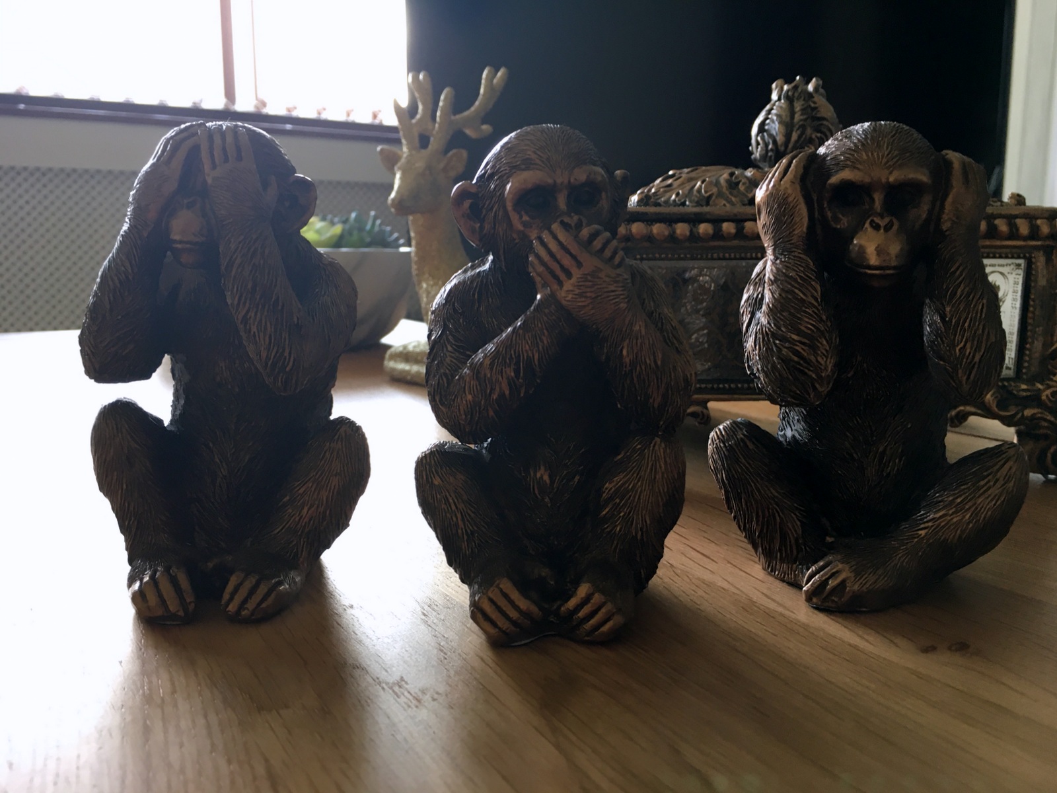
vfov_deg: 48.2
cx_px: 528
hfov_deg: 61.7
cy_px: 396
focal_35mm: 29
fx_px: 886
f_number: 2.2
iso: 80
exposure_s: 1/33
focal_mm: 4.15
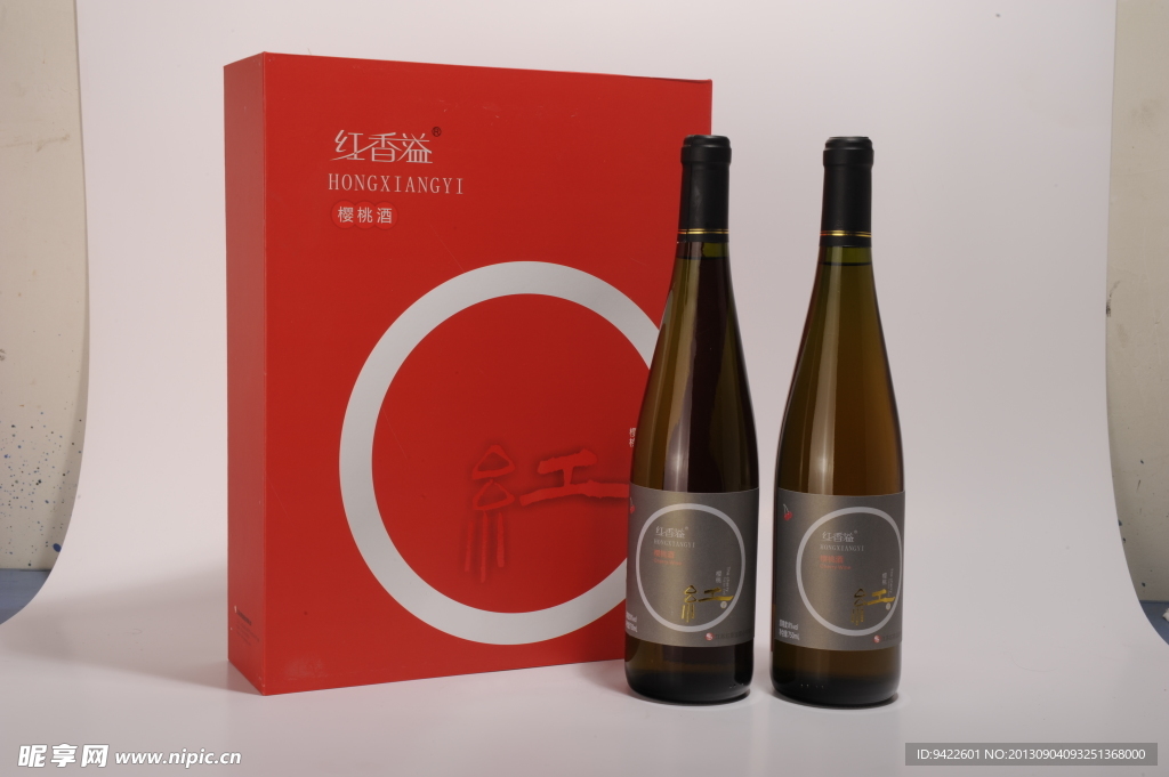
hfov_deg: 38.2
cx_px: 584
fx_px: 1687
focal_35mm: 52
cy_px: 388
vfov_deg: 25.9
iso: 200
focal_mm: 52
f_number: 22
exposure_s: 1/160
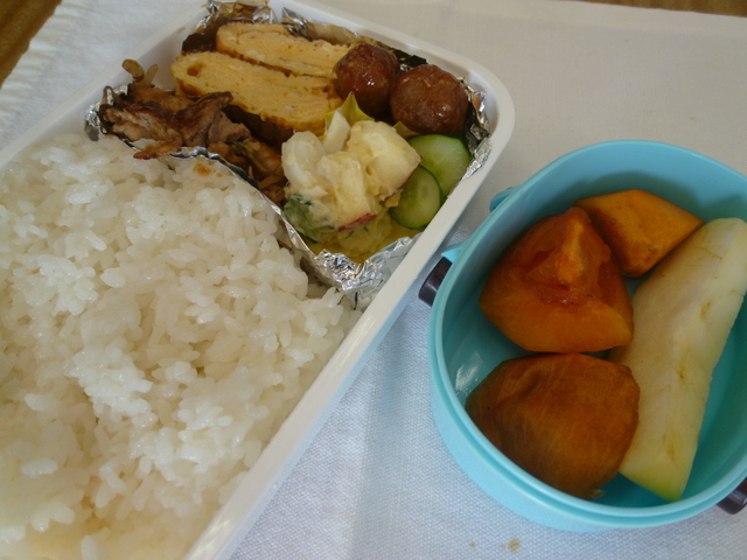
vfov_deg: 56.8
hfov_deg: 71.6
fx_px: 518
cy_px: 280
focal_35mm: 24
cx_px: 374
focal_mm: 4.3
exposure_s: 1/125
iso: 80
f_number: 2.2
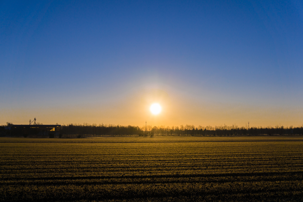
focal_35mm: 42
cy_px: 101
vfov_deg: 31.9
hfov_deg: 46.4
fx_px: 353
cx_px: 152
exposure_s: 1/800
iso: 100
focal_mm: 28
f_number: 7.1
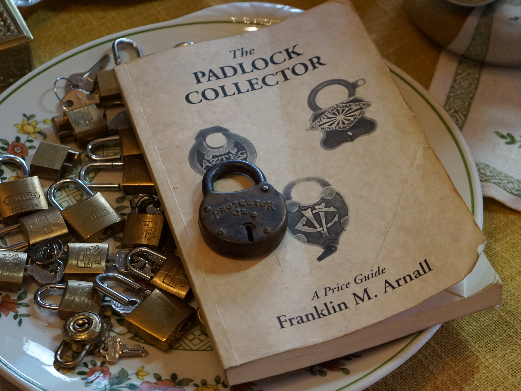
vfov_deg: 16.3
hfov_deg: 21.6
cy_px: 172
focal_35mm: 91
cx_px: 297
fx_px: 1364
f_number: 4.5
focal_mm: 49
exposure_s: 1/160
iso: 1600
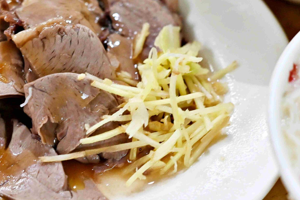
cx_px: 54
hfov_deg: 14.5
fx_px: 1175
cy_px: 105
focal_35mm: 141
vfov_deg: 9.7
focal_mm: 50
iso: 1400
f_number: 3.2
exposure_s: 1/200
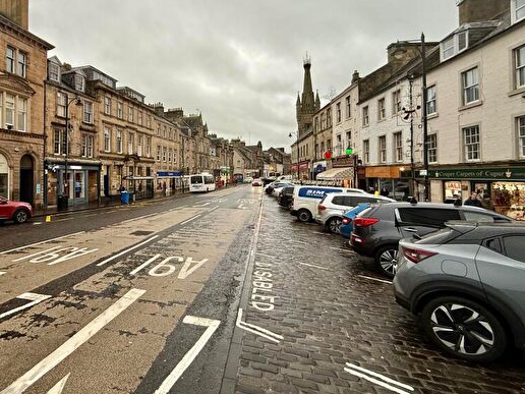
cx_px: 192
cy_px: 171
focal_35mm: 19
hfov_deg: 82.8
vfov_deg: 68.4
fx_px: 288
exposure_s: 1/99
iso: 64
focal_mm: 2.22
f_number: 2.2
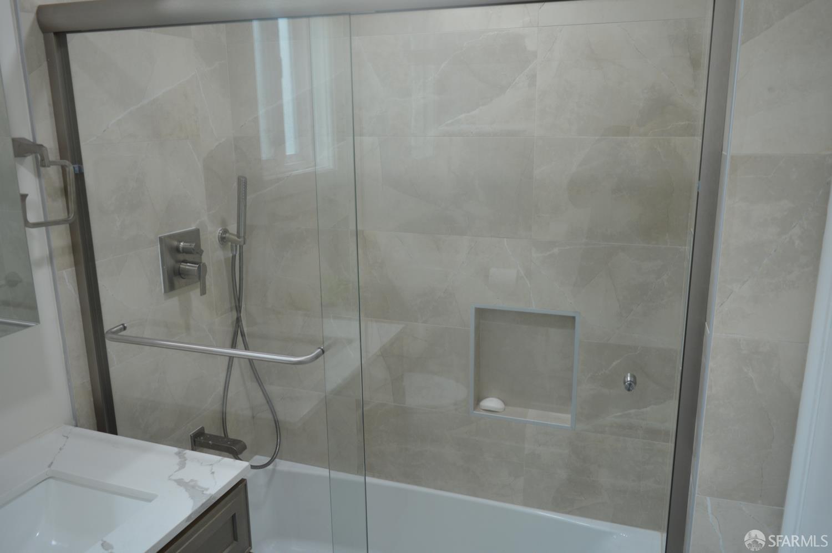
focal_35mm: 27
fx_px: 623
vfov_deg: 47.8
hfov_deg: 67.4
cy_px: 276
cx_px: 416
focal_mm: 18
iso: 400
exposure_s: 1/60
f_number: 4.5
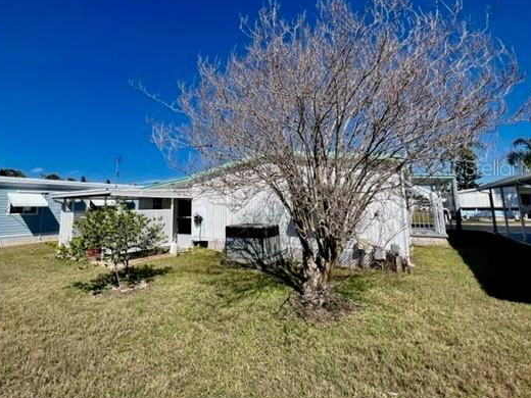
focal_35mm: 16
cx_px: 234
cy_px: 167
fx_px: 245
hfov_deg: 94.1
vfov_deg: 77.5
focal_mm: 1.57
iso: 32
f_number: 1.8
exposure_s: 1/2874
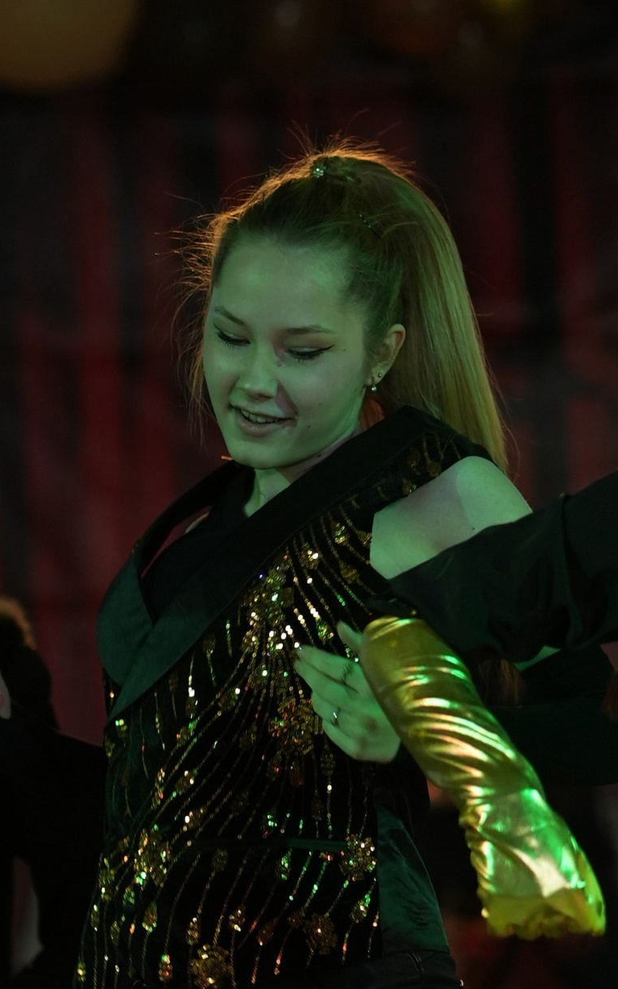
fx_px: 7306
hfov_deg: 4.8
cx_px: 254
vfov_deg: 7.7
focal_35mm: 271
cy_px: 575
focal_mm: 85
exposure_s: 1/400
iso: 800
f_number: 2.2
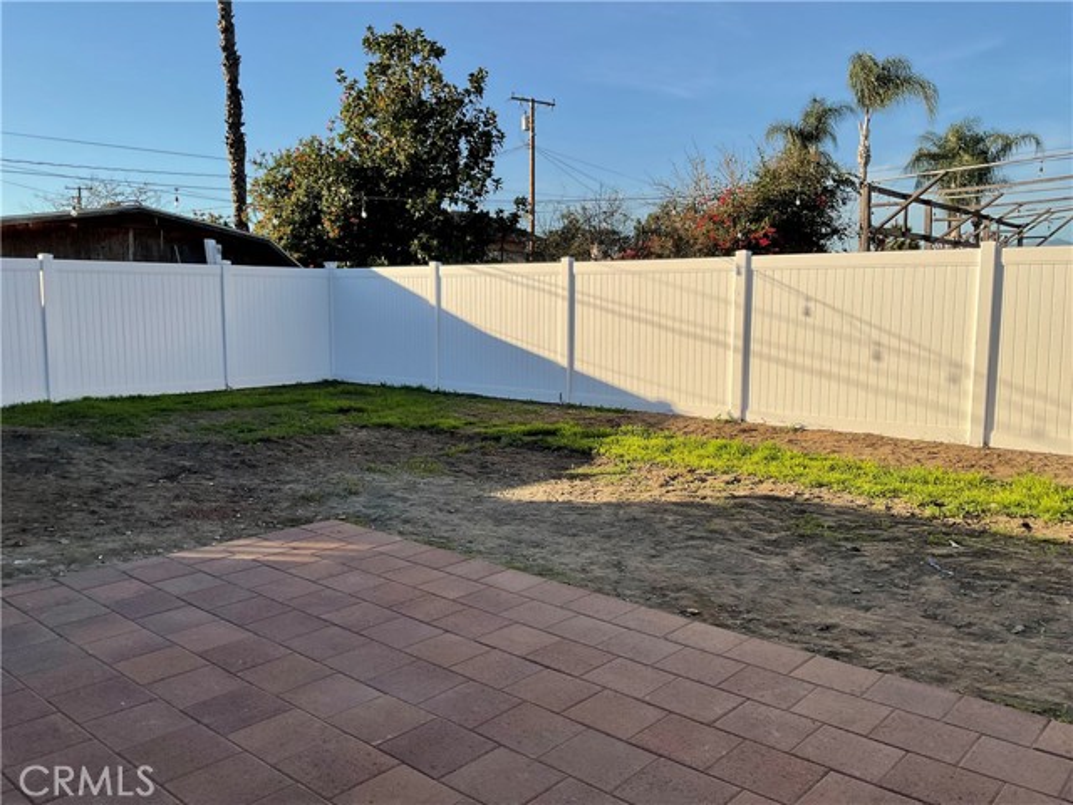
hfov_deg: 61.7
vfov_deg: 48.2
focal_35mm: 29
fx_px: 899
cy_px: 402
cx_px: 536
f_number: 1.8
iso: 16
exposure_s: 1/1412
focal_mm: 3
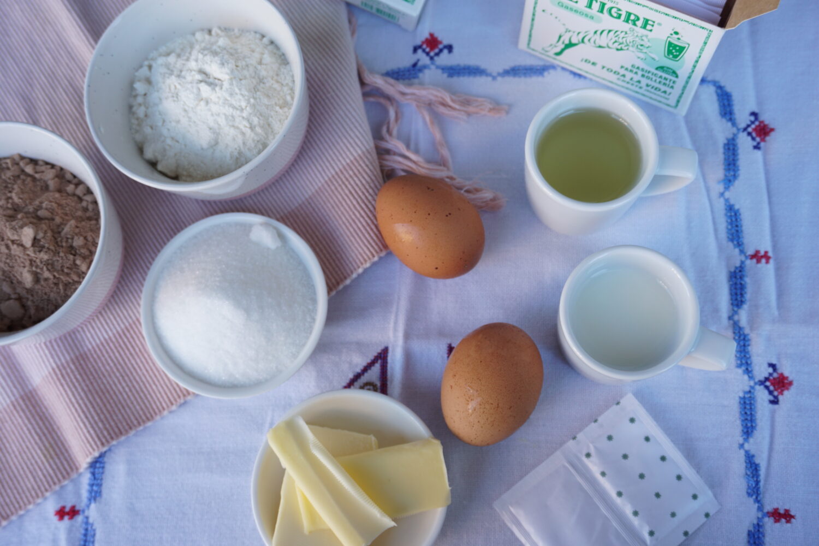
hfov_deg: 47.9
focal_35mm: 40
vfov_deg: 33.0
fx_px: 921
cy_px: 273
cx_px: 410
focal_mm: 27
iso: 125
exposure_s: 1/60
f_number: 4.5
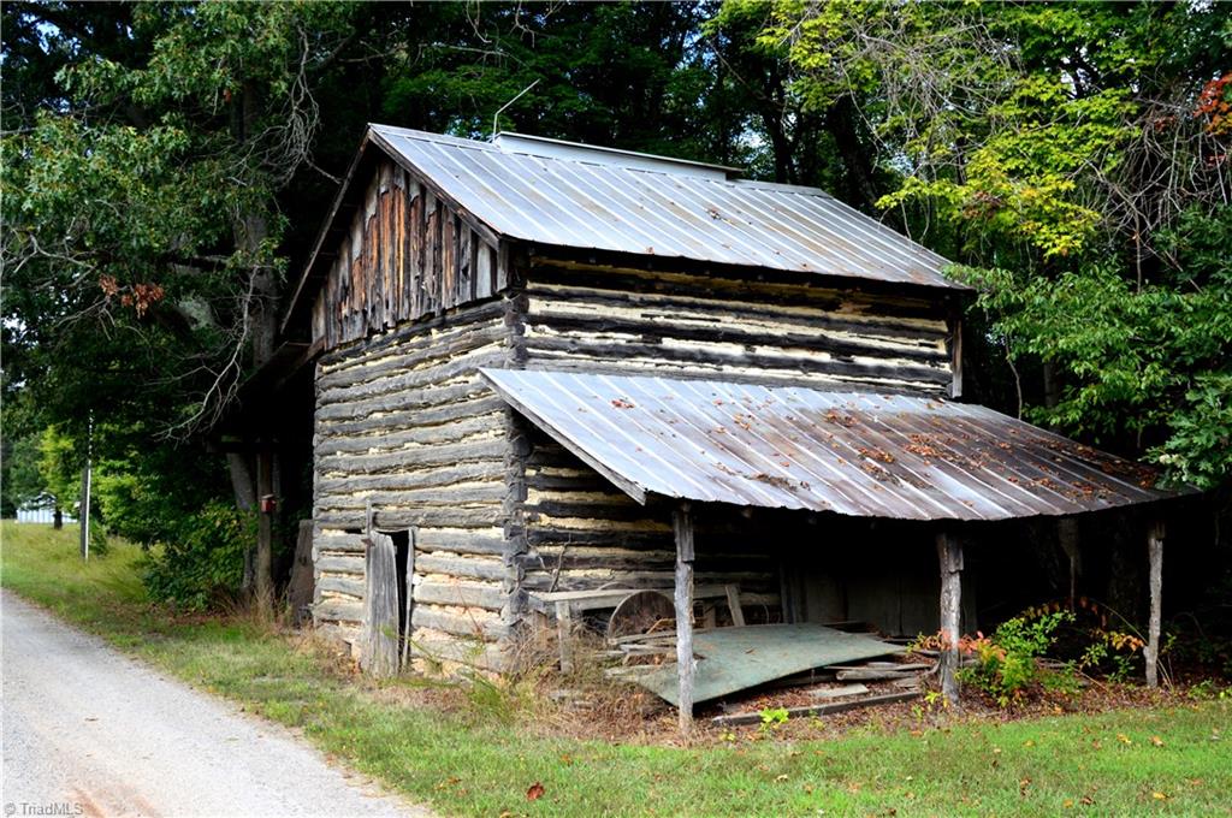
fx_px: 1333
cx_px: 616
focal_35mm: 39
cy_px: 409
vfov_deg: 34.1
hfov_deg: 49.6
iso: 400
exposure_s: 1/200
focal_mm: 26
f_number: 10
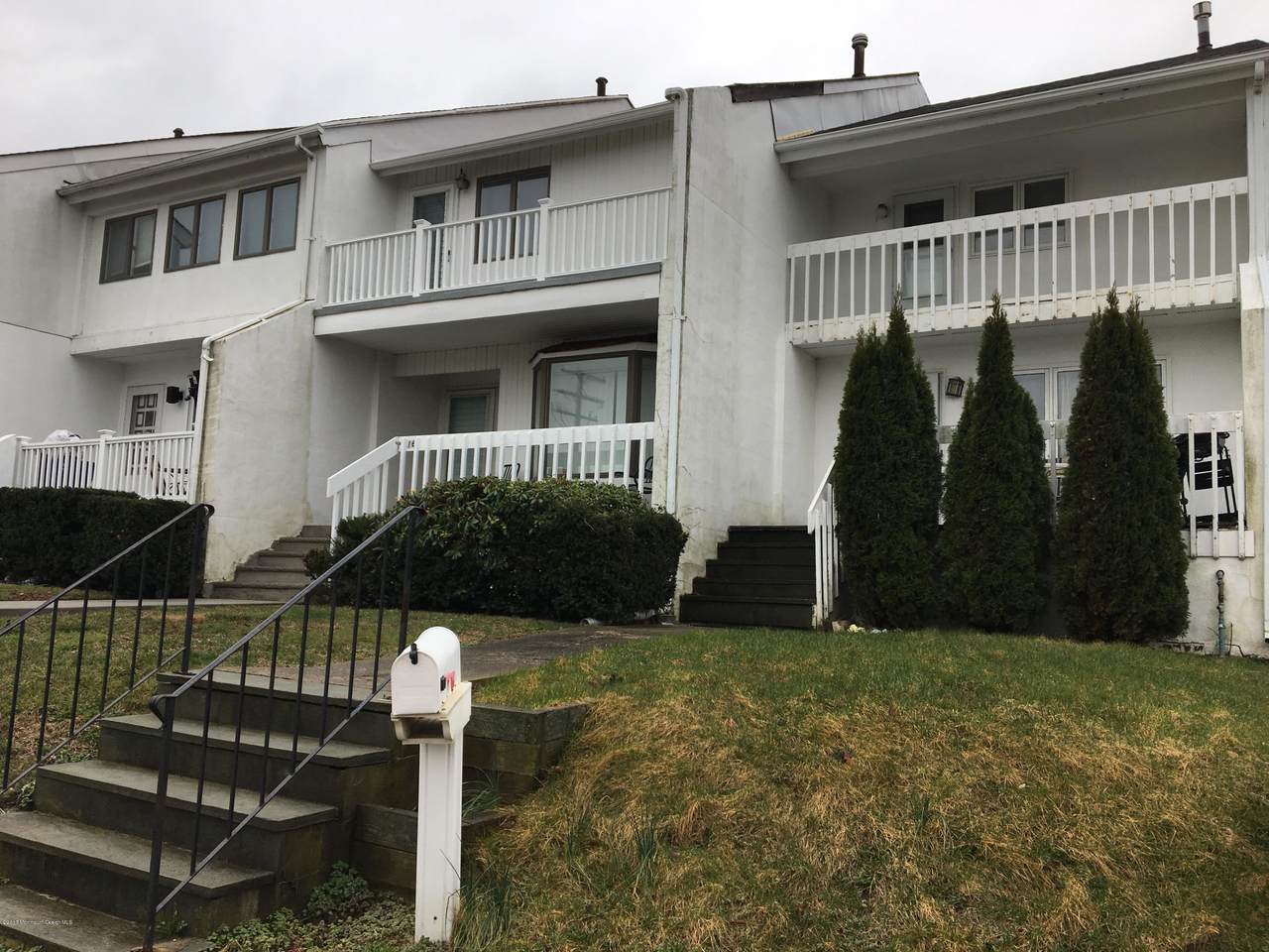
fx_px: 1063
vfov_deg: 48.2
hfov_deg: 61.7
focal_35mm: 29
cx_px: 634
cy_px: 476
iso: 25
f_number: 2.2
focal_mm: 4.15
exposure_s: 1/538
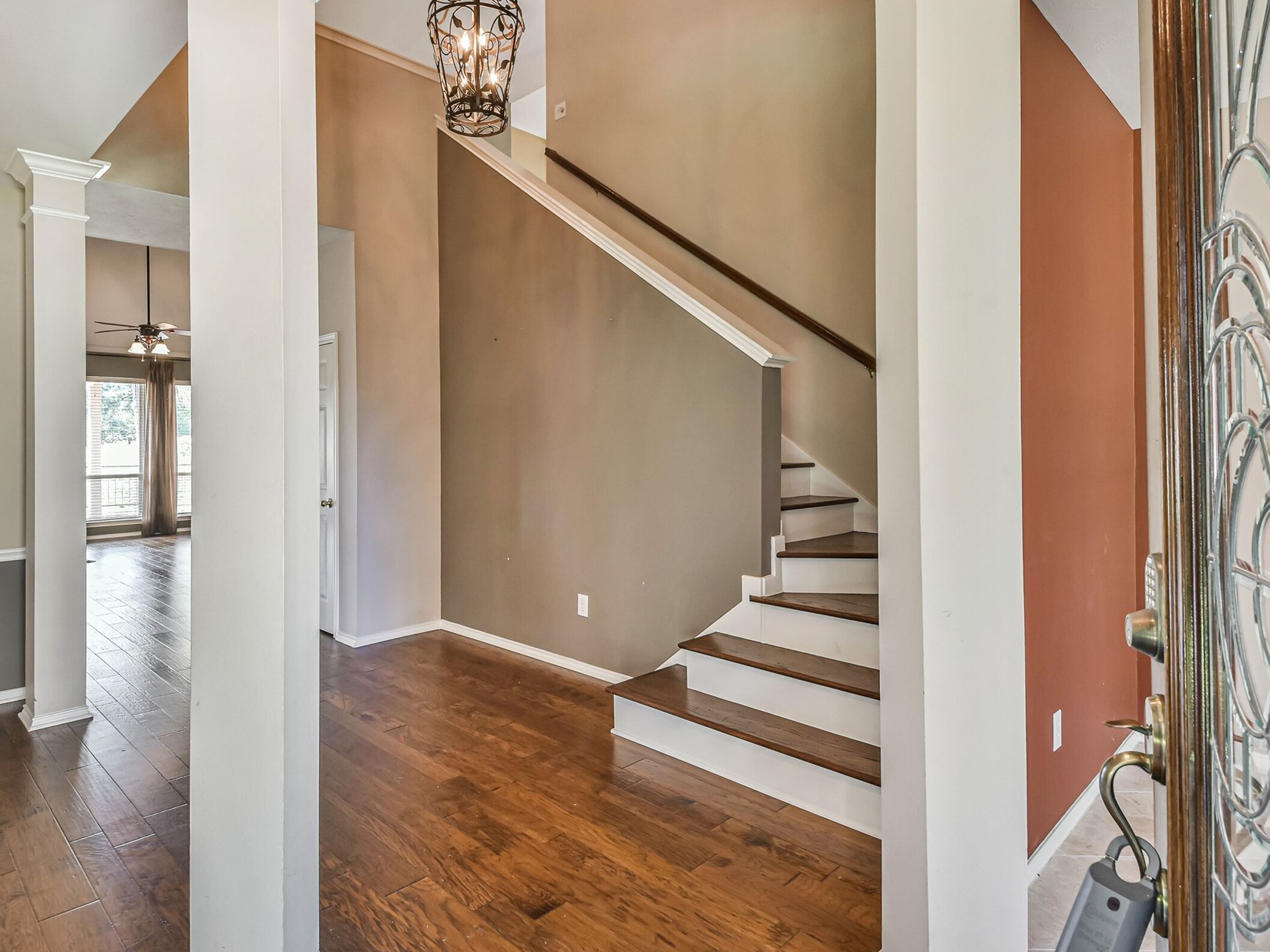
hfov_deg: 84.1
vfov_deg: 68.6
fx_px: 697
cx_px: 543
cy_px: 446
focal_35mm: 19
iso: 400
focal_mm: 10
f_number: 8
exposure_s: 1/6
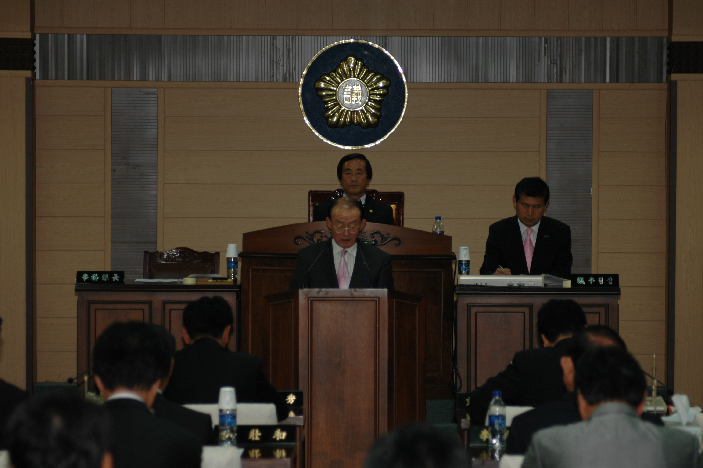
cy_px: 234
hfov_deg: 14.4
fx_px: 2780
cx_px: 352
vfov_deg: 9.6
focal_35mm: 142
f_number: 4.2
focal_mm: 95
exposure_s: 1/60
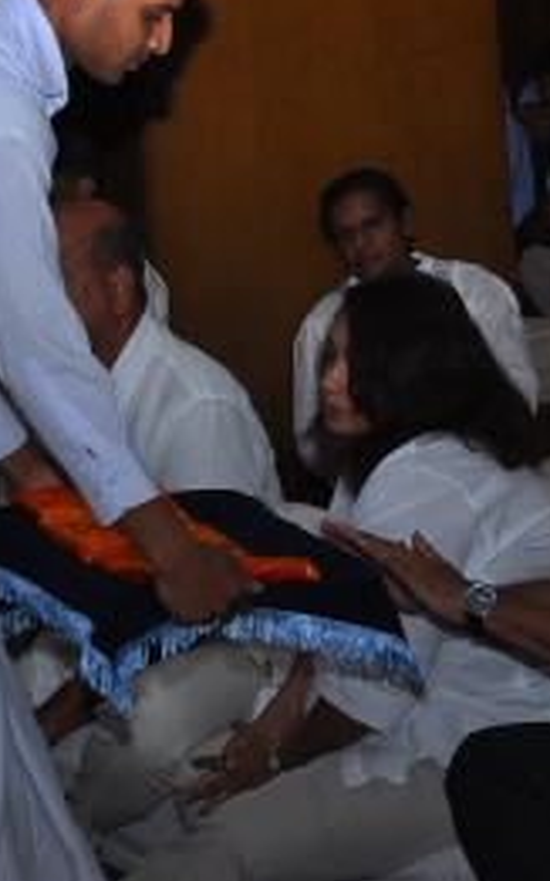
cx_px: 294
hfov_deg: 8.3
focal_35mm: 158
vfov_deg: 13.2
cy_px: 419
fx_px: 3795
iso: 400
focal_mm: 45
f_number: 7.1
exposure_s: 1/160
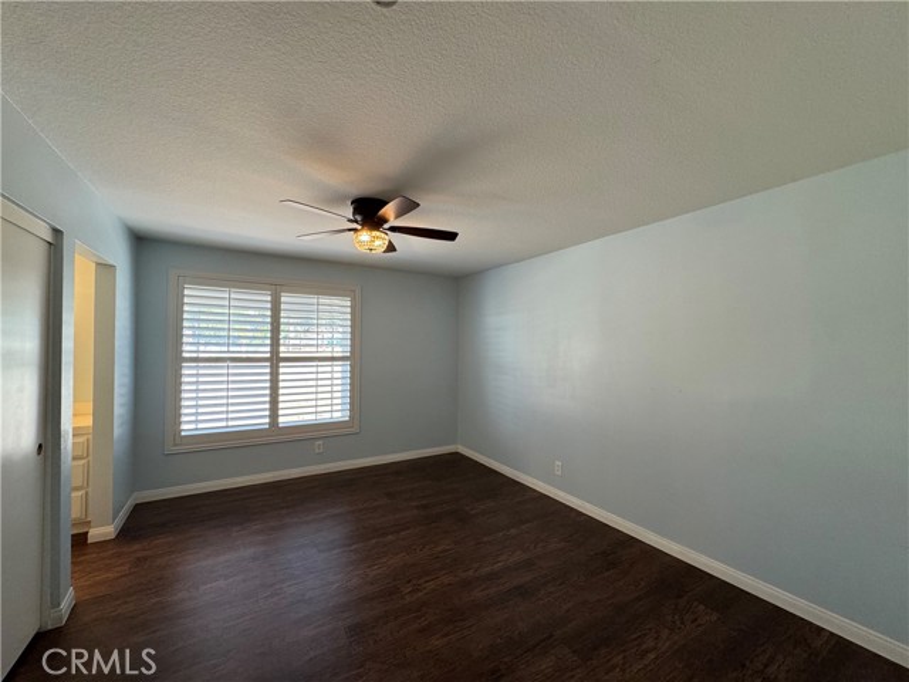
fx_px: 368
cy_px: 341
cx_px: 454
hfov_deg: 102.1
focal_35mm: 14
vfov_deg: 85.7
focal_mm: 2.22
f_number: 2.2
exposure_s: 1/120
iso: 160
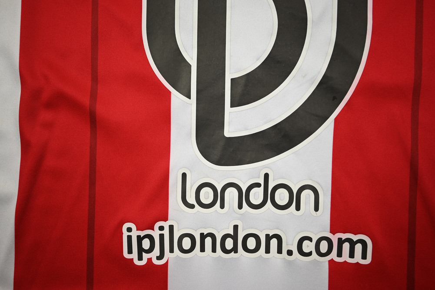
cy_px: 145
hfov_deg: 57.2
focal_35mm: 33
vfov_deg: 40.0
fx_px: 399
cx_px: 218
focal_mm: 33
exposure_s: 1/125
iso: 200
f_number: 4.8
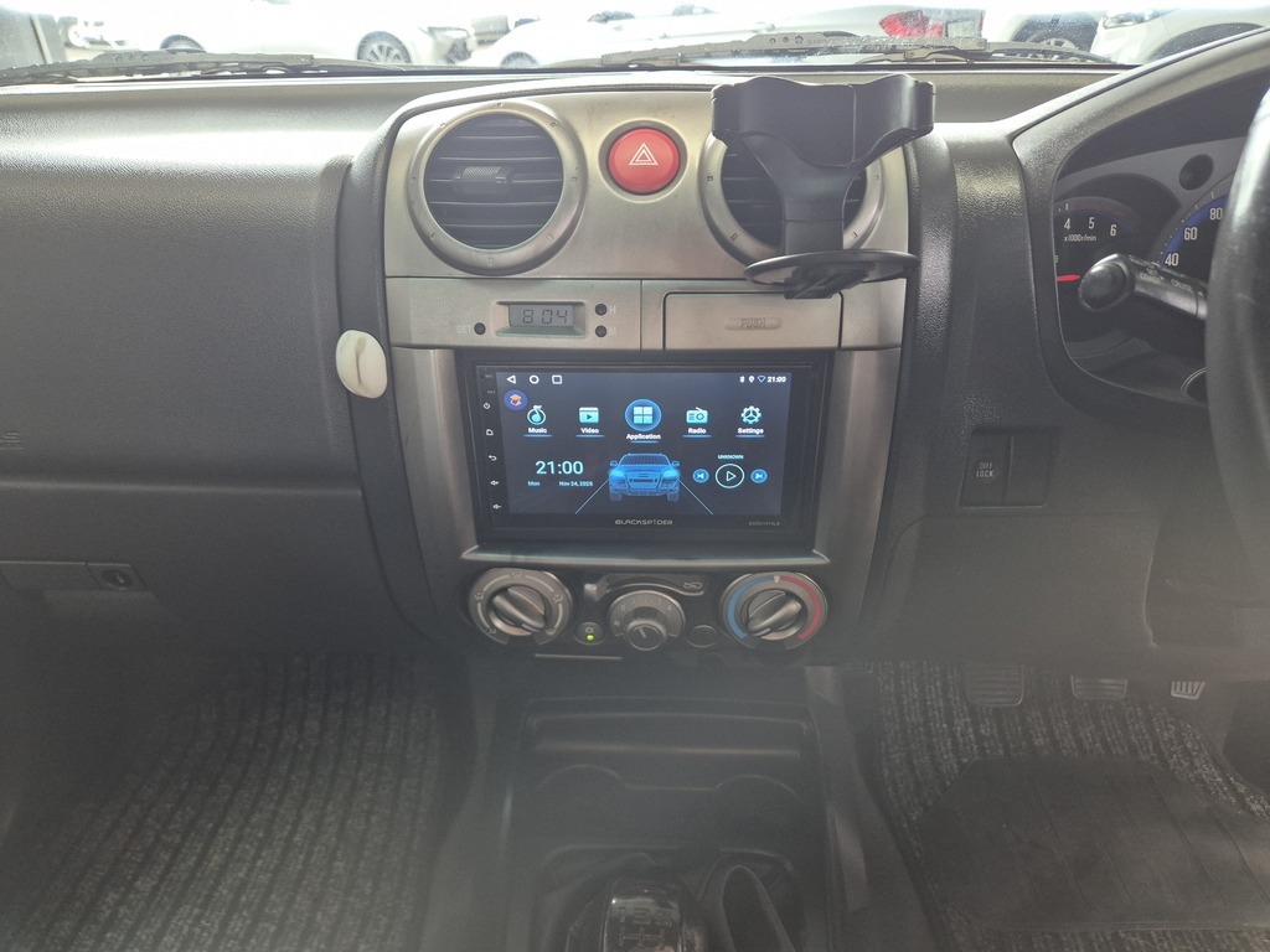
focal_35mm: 23
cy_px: 476
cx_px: 635
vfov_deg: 58.9
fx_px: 844
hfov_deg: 73.9
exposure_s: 1/100
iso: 400
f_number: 1.8
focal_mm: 5.4
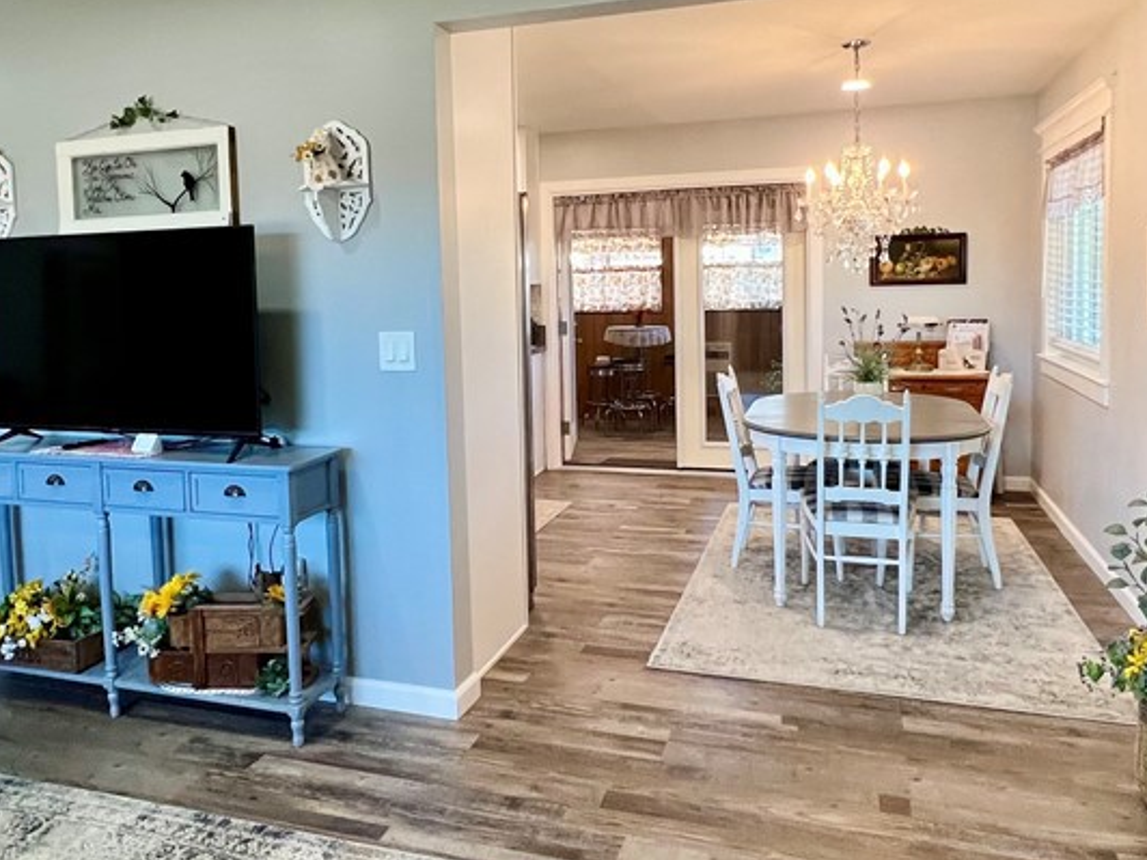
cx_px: 565
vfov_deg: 54.4
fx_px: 828
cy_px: 332
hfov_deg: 69.4
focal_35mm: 25
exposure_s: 1/120
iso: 200
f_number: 1.8
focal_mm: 1.57
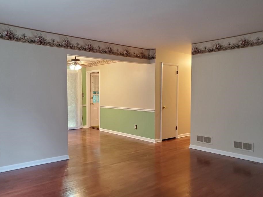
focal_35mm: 29
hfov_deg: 61.5
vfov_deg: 48.2
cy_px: 104
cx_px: 120
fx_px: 220
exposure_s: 1/39
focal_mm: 4.3
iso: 400
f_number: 1.5
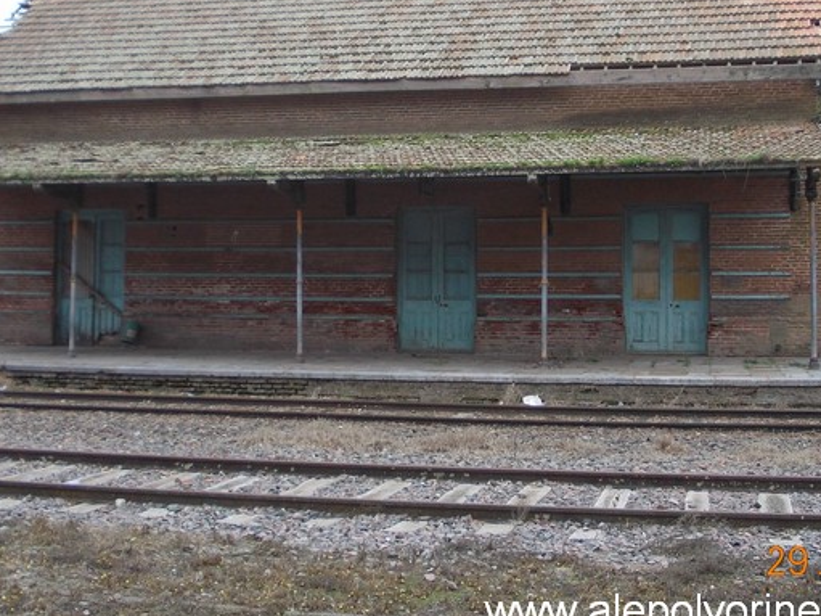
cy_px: 209
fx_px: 1352
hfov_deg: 33.8
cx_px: 434
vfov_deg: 25.5
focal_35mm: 57
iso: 80
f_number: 3.1
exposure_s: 1/400
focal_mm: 5.3
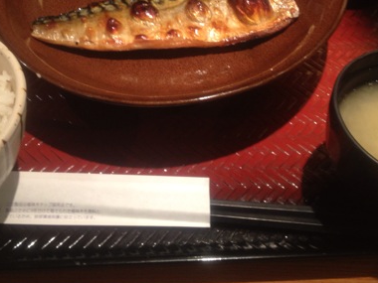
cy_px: 56
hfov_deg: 32.7
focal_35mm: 59
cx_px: 170
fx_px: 644
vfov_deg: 24.4
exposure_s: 1/20
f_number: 2.4
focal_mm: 4.28
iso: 80
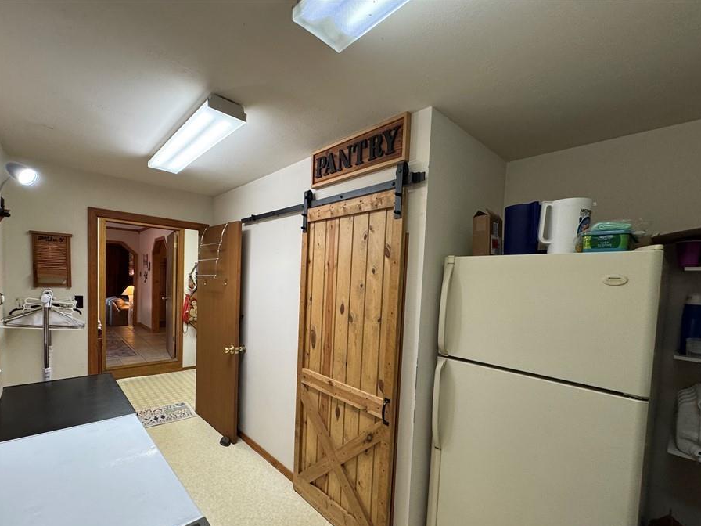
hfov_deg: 94.5
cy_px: 299
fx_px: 324
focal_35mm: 16
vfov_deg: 77.7
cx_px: 347
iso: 200
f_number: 2.2
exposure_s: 1/60
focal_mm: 2.22
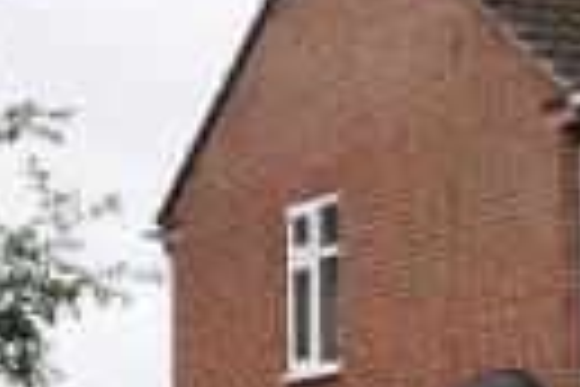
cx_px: 731
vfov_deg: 5.9
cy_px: 632
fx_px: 3673
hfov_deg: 8.9
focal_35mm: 228
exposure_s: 1/200
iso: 400
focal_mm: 30
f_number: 7.1
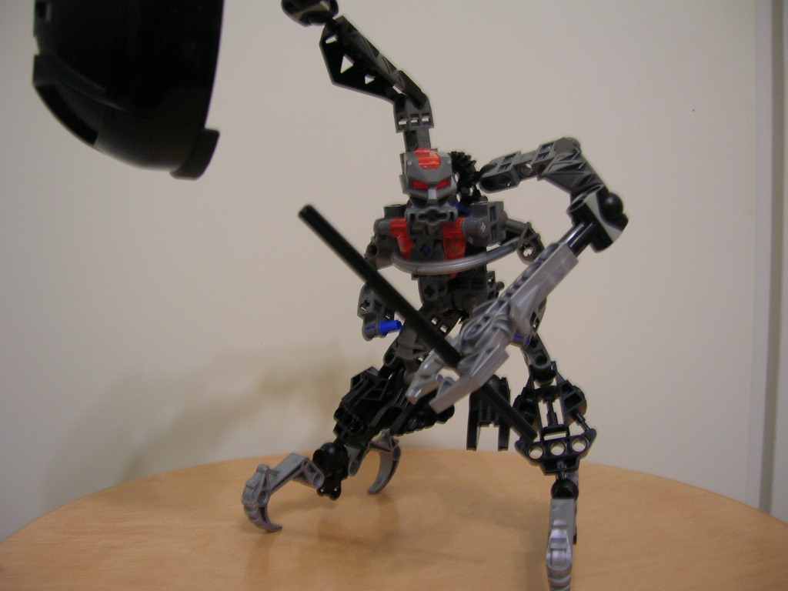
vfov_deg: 41.8
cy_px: 296
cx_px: 394
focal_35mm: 34
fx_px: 774
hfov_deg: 54.0
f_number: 2.9
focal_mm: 5.7
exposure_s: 1/4.1
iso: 73
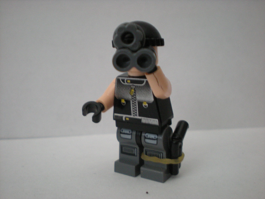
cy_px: 100
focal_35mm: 44
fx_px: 337
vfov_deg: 32.9
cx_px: 132
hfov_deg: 42.9
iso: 279
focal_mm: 7.4
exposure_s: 1/8
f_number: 3.5
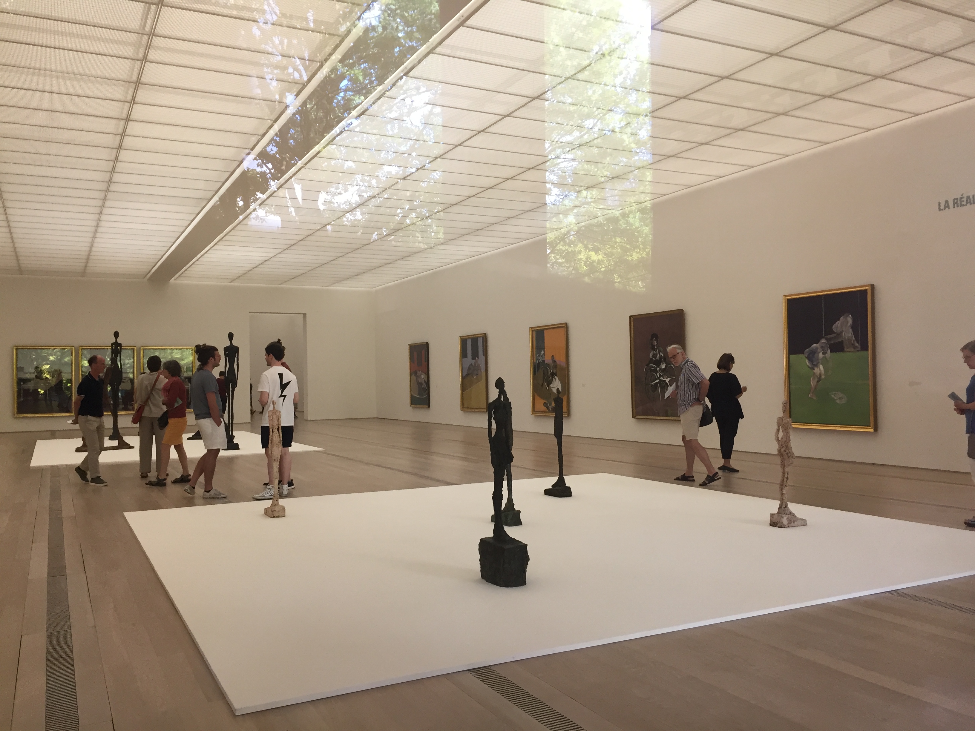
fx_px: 817
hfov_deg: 61.7
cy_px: 366
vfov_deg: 48.2
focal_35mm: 29
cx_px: 488
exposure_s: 1/33
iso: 50
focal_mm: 4.15
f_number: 2.2
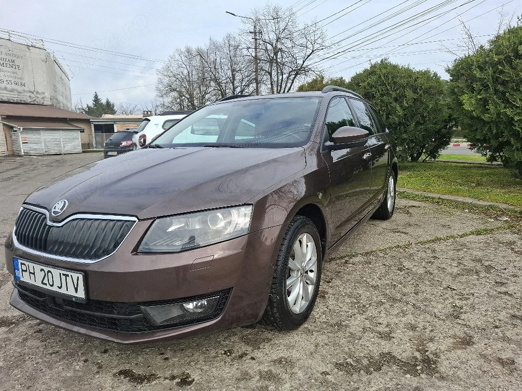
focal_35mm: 23
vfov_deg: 58.9
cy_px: 196
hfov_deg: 73.9
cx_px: 261
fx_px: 347
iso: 50
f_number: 1.8
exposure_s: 1/909
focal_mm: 5.54
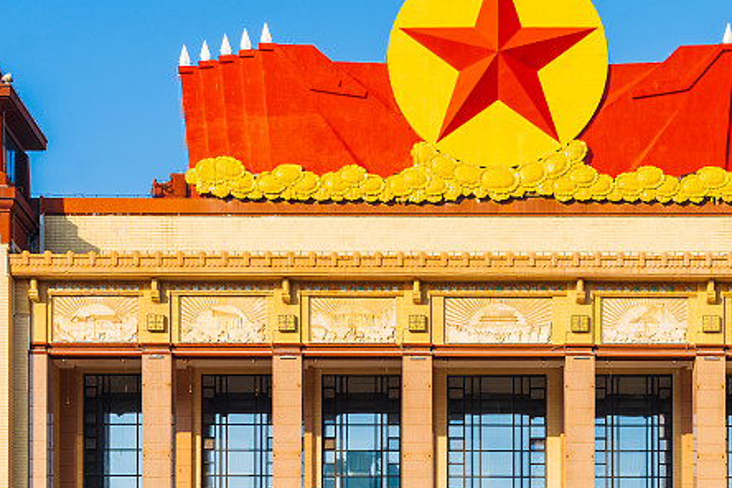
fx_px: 1647
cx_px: 496
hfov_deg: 24.9
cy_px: 312
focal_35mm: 81
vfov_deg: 16.8
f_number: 7.1
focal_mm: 45
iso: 100
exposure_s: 1/200
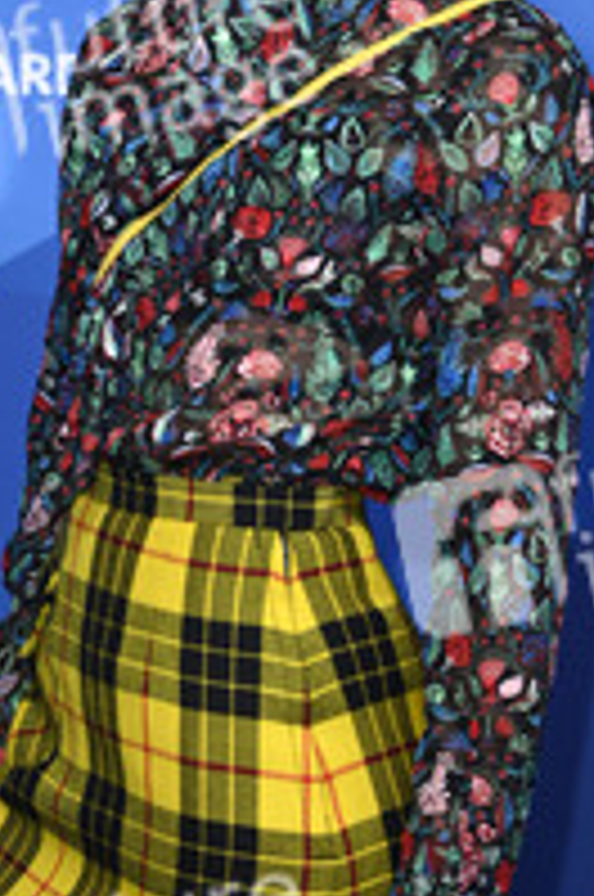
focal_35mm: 211
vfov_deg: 9.8
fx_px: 5240
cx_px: 216
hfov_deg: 6.5
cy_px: 306
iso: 1000
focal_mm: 105
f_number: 5.6
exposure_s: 1/250
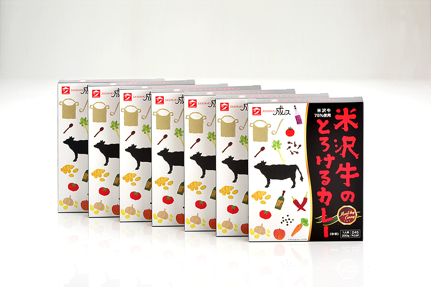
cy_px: 144
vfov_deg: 11.8
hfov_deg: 17.6
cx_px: 216
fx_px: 1389
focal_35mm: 116
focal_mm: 116
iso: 100
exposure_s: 1/200
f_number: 29
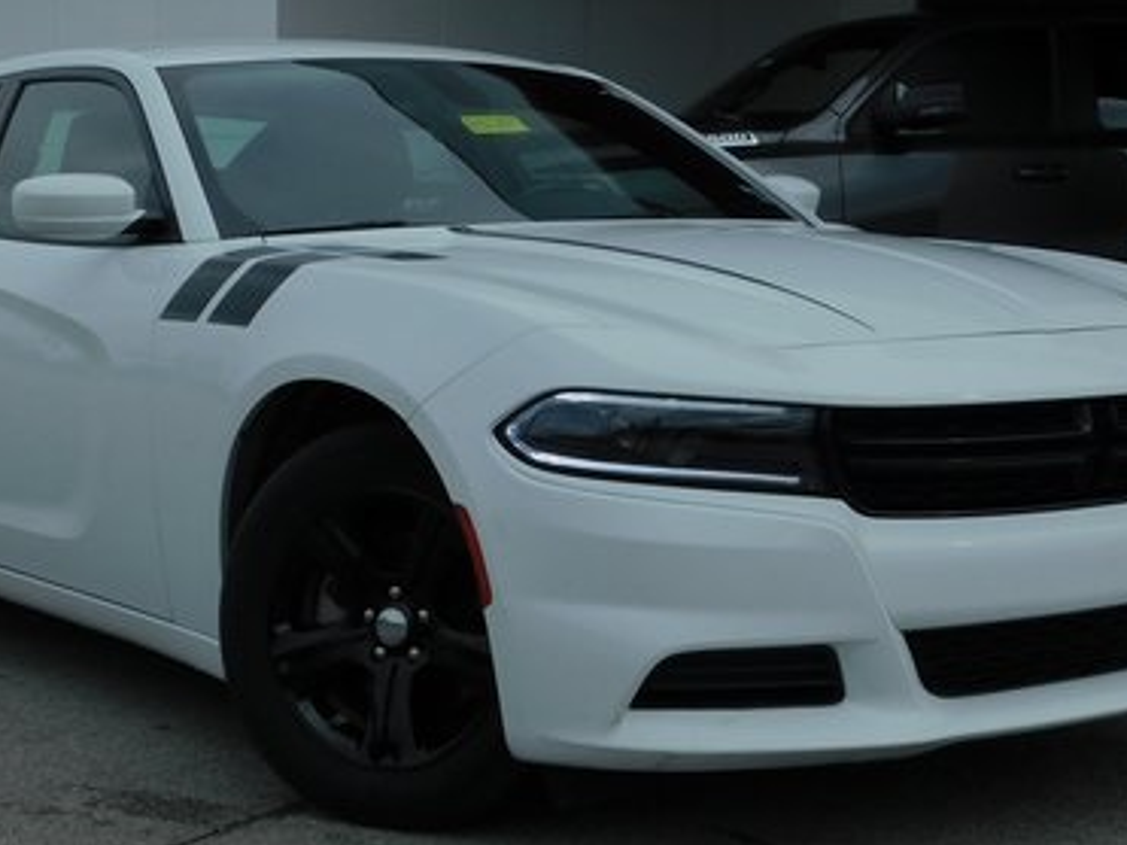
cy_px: 459
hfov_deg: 28.2
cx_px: 510
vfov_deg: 21.3
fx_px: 2246
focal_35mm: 69
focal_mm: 7.1
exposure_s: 1/500
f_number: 7.2
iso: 125
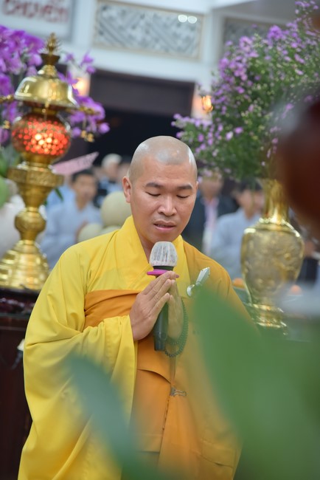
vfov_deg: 17.1
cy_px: 240
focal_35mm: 120
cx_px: 160
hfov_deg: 11.4
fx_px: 1598
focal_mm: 120
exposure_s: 1/80
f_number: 4
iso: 1250
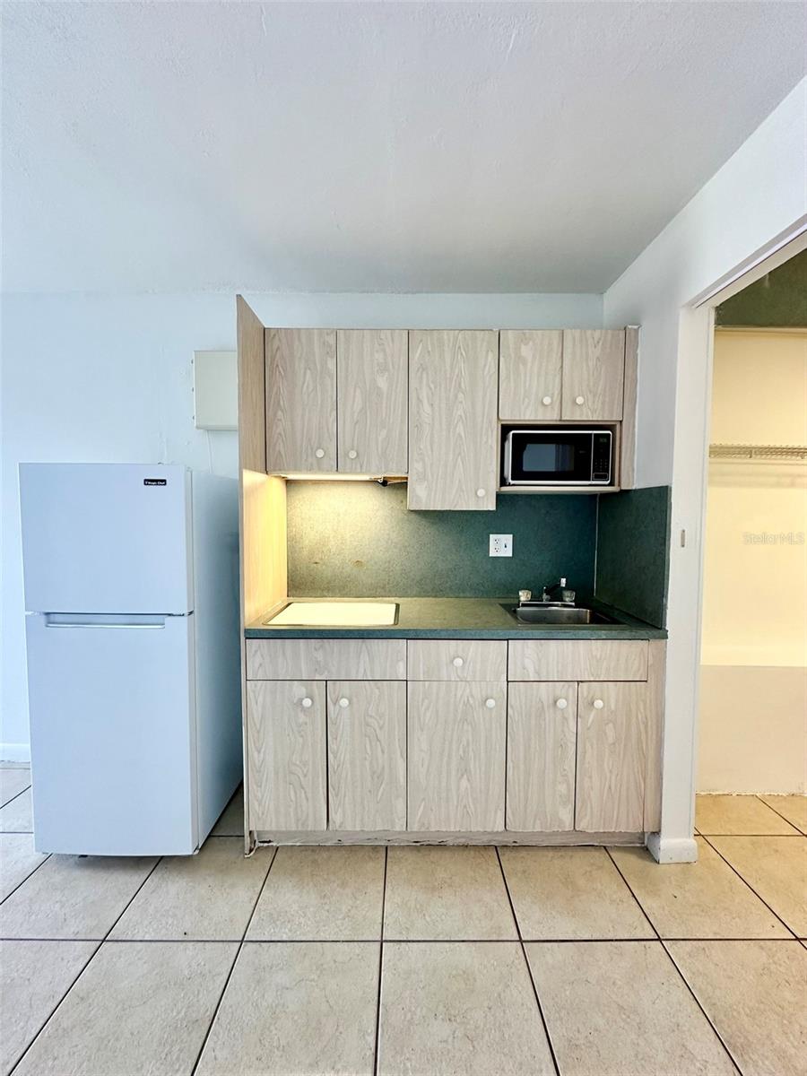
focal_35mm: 14
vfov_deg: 102.1
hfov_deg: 85.7
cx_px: 404
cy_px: 538
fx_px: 435
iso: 160
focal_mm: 2.22
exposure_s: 1/60
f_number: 2.2
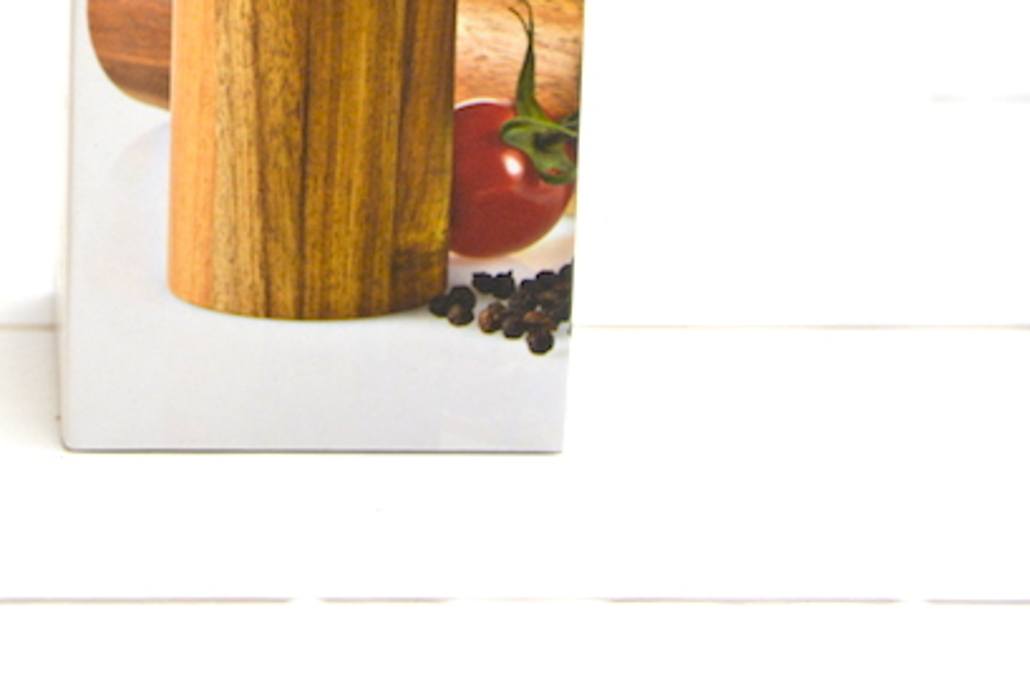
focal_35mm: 255
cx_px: 111
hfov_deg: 8.0
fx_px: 7298
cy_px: -219
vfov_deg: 5.4
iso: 250
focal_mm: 58
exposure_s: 1/500
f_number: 5
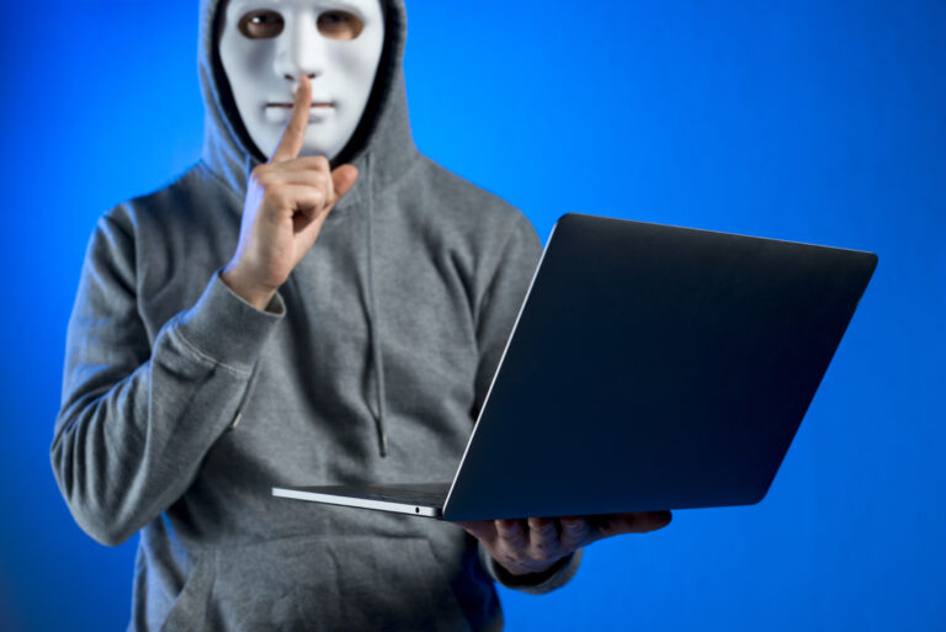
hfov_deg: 39.6
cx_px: 473
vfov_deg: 27.0
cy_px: 316
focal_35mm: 50
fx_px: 1315
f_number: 5
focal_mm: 50
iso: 250
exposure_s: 1/160
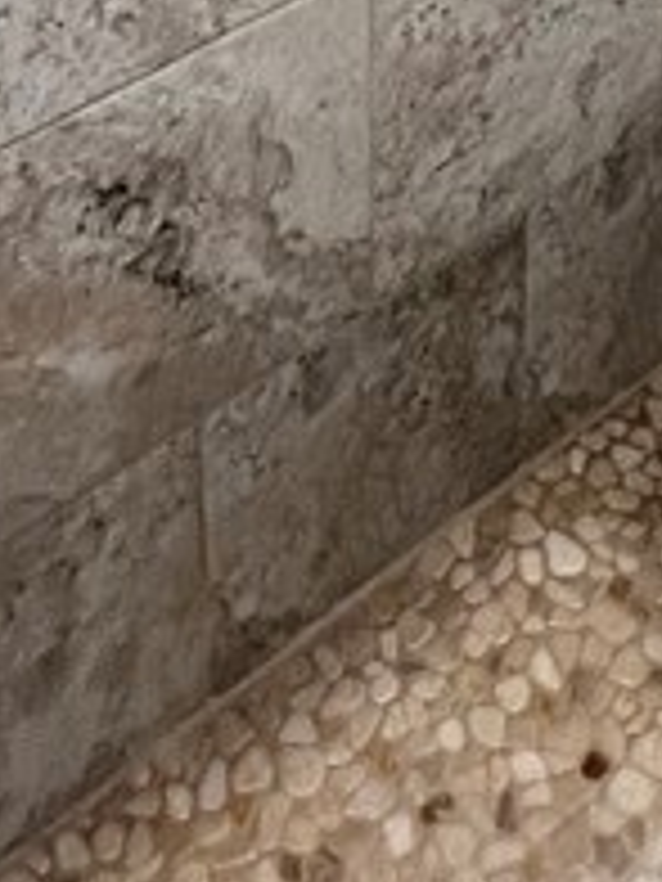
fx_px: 1734
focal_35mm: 68
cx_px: 410
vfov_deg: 20.6
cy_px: -684
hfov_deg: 21.6
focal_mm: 1.57
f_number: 1.8
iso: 320
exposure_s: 1/60
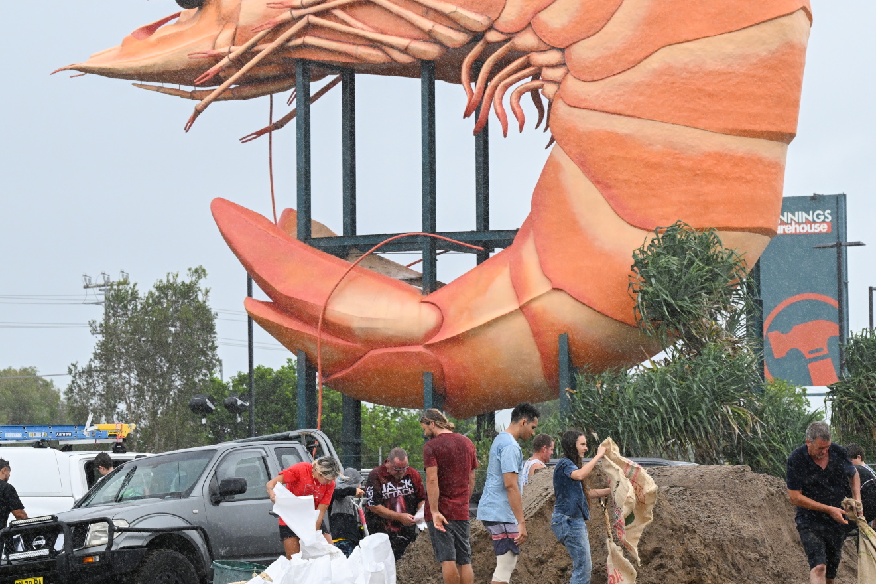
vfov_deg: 8.6
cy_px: 254
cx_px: 461
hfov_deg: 12.9
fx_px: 3868
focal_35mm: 159
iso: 800
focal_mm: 105
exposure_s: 1/1000
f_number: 7.1
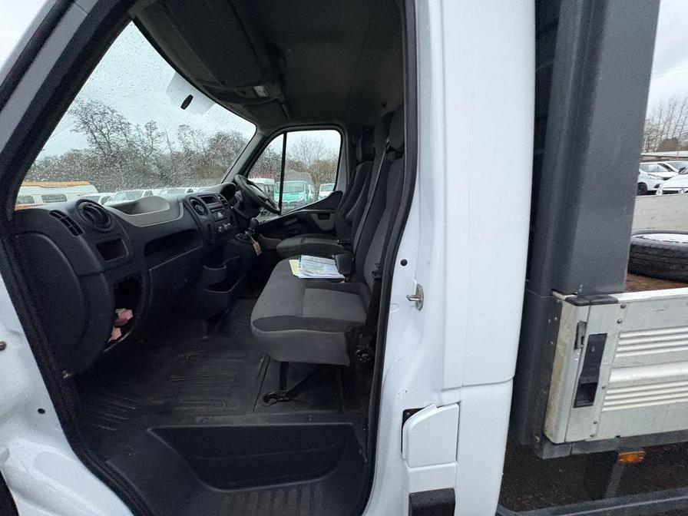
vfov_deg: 85.7
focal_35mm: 14
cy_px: 258
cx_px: 344
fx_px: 278
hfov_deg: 102.1
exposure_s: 1/60
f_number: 2.2
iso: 640
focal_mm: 2.22
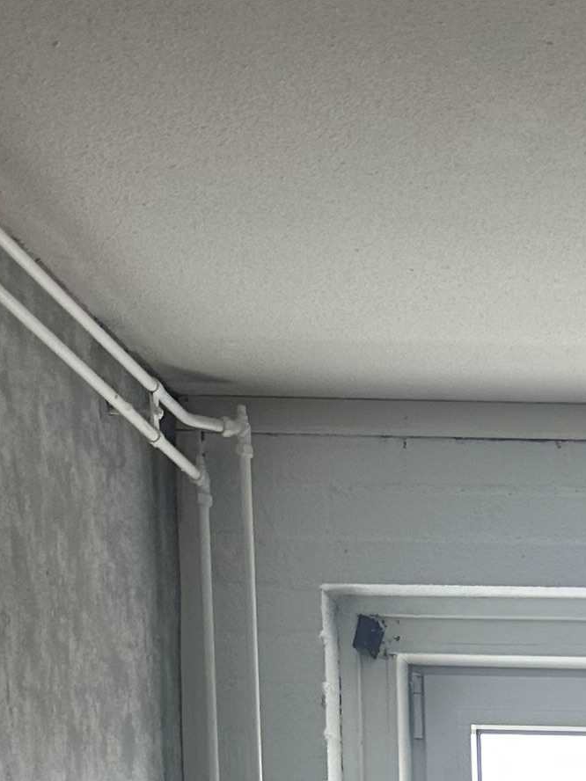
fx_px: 2460
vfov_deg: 14.2
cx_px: 941
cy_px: 1697
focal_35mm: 109
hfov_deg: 12.7
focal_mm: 6.86
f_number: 1.78
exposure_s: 1/121
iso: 80
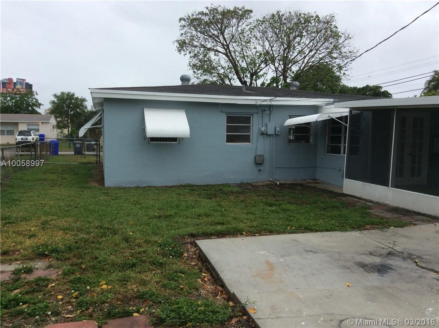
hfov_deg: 56.9
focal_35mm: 32
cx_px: 220
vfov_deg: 44.0
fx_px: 405
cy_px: 164
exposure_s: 1/907
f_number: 2.4
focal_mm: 3.3
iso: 32
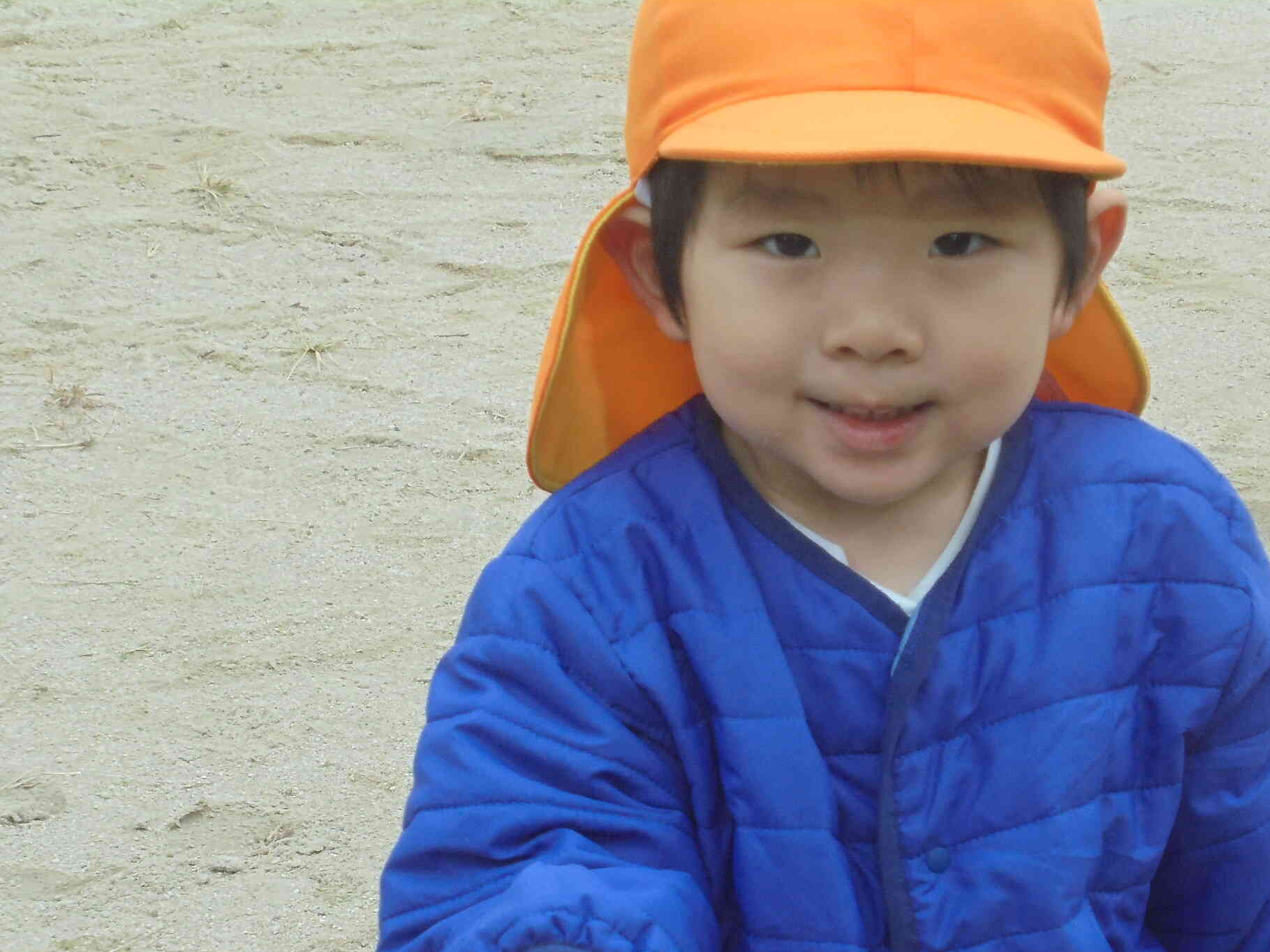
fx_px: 3816
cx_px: 693
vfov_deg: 14.2
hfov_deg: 18.9
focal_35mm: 104
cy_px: 674
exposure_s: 1/250
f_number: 6.1
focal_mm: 13.1
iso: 250
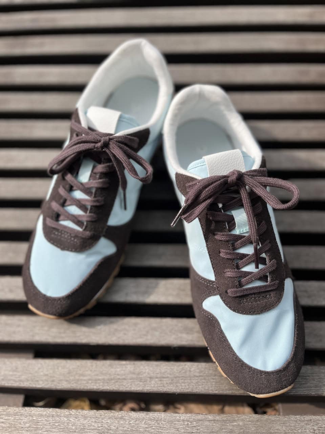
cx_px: 162
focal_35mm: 26
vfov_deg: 67.3
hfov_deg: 53.1
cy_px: 217
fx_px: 325
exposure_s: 1/1086
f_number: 1.6
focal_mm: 5.1
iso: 50
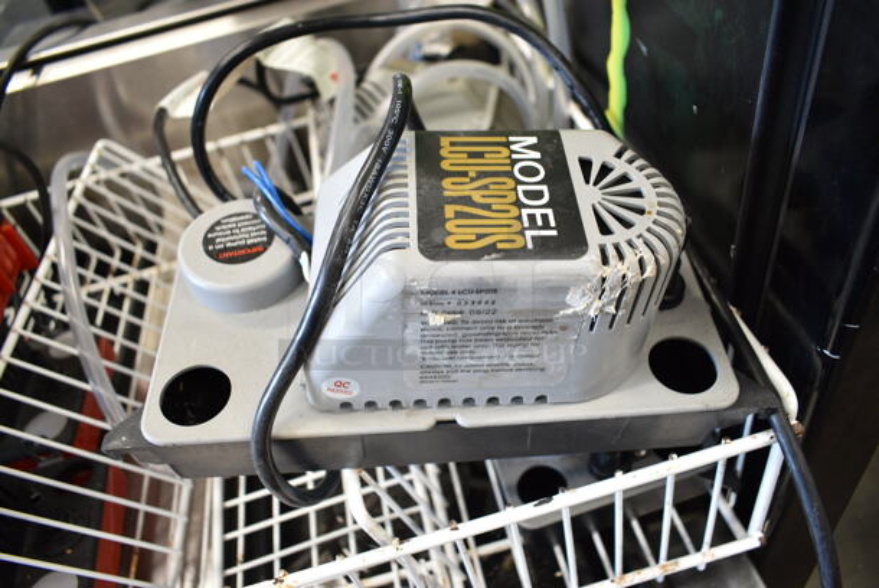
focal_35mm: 27
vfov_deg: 48.0
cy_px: 294
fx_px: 660
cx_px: 440
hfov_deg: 67.3
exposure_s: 1/30
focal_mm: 18
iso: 500
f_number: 3.5
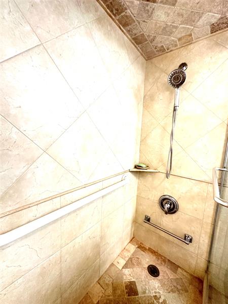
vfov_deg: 102.1
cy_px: 152
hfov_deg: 85.7
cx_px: 114
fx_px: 123
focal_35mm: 14
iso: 400
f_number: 2.2
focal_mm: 2.22
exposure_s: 1/60
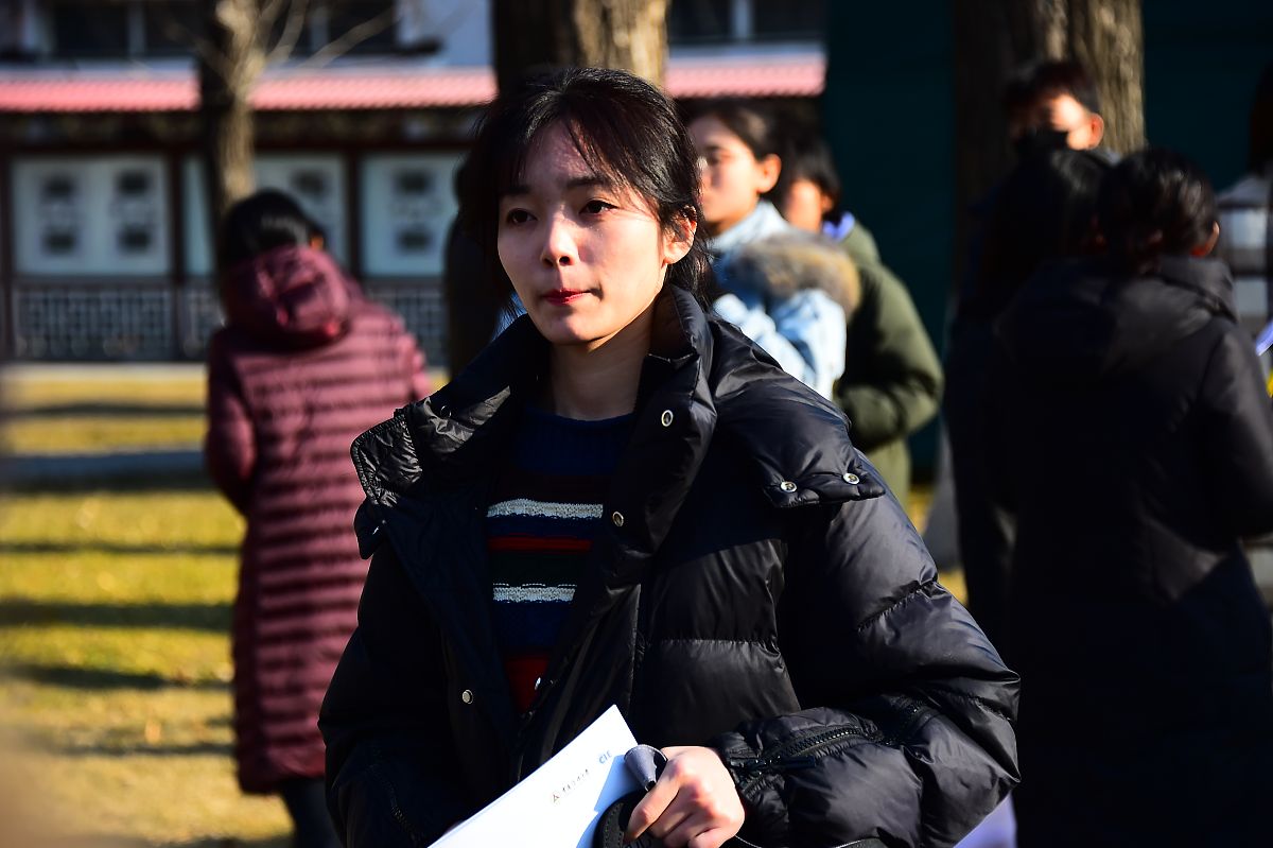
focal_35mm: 125
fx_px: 4418
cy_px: 424
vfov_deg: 11.0
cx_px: 636
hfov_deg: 16.4
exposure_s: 1/1250
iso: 500
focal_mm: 125
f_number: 5.6
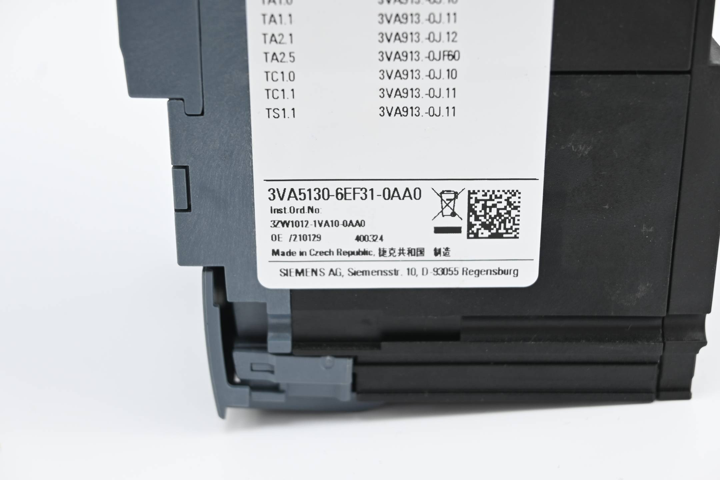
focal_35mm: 62
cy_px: 240
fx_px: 1230
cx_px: 360
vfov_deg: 22.1
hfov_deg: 32.6
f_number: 5.6
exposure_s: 1/60
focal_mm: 41
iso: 220
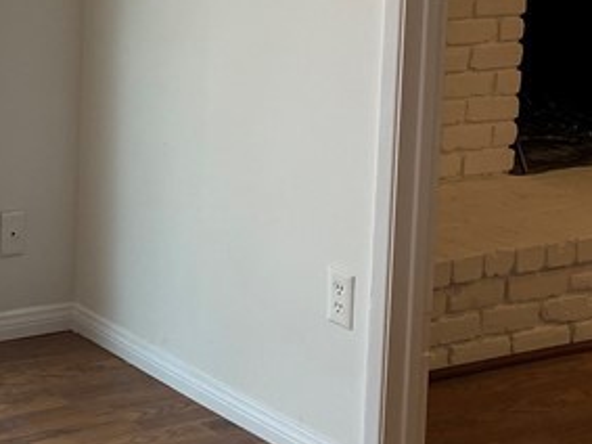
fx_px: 1607
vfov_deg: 15.0
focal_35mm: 94
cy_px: -126
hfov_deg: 19.3
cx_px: -172
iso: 32
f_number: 1.8
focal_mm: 4.25
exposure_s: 1/123
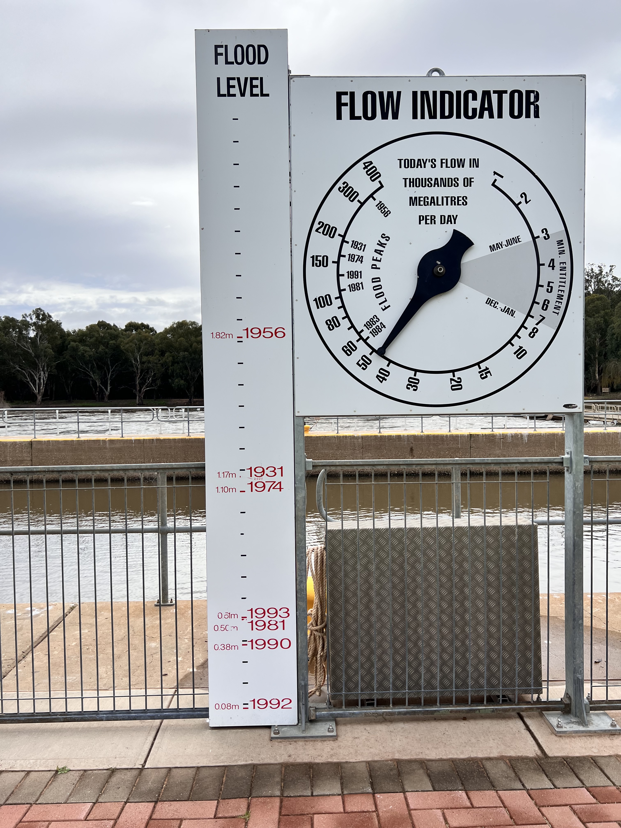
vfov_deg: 67.3
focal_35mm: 26
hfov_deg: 53.1
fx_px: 622
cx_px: 310
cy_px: 414
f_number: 1.5
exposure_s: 1/4115
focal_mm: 5.7
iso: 50
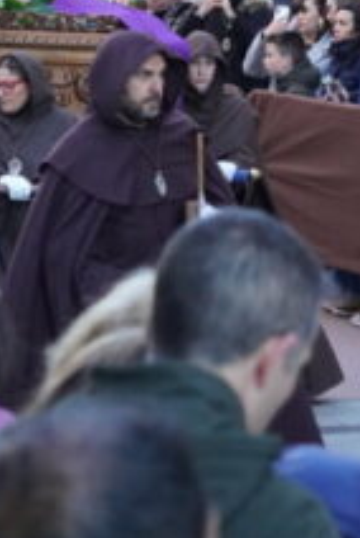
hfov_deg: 4.2
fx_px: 4946
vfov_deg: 6.2
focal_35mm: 331
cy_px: 3
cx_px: 218
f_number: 4.5
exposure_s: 1/160
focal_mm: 61
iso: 1600
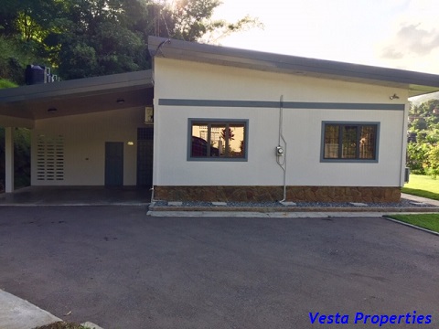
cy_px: 164
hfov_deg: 61.7
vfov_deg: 48.2
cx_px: 220
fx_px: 368
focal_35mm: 29
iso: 32
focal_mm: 4.15
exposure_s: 1/444
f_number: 2.2
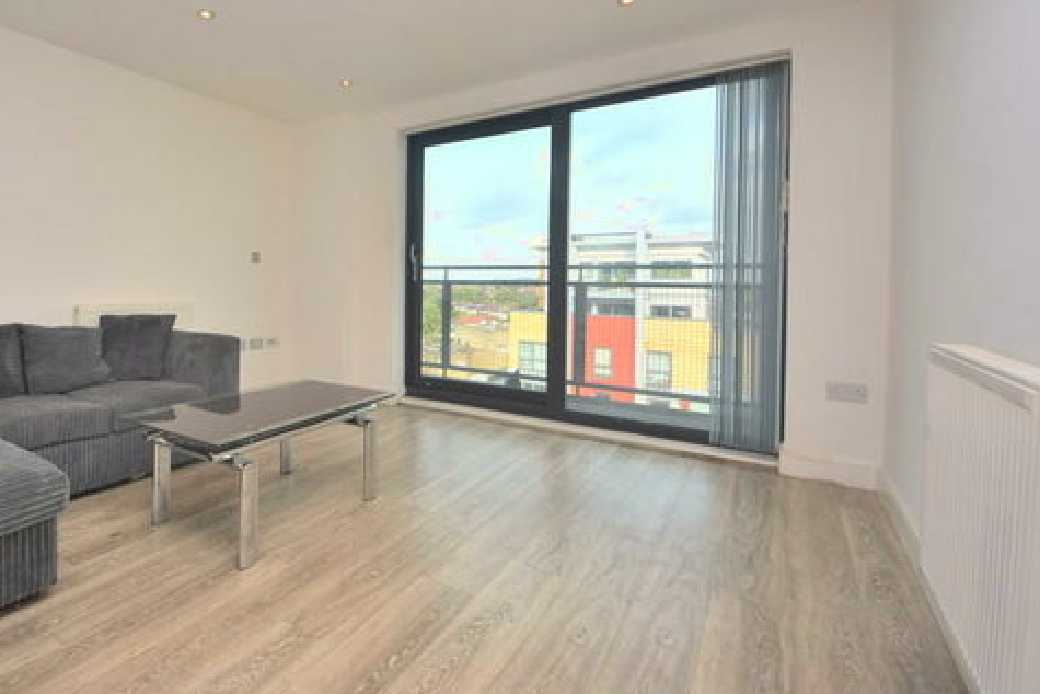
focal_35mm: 29
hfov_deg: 61.9
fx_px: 830
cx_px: 313
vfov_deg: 45.2
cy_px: 290
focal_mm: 13
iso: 110
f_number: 5.6
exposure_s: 1/125
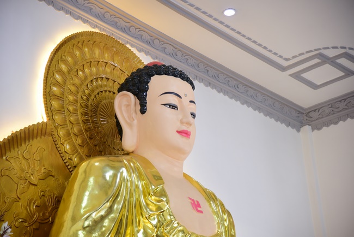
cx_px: 177
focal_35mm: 98
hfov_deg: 20.8
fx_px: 964
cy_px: 118
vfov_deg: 14.0
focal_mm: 98
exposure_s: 1/60
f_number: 4
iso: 640
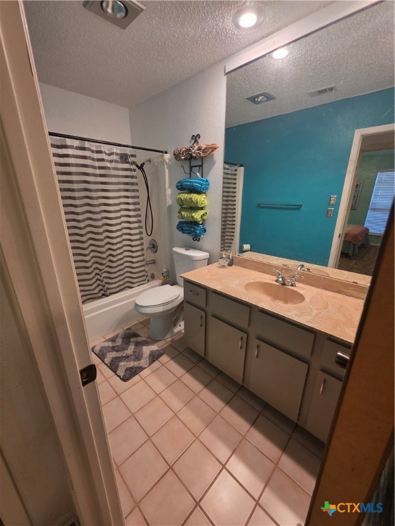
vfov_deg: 106.2
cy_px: 263
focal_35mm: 13
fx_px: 198
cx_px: 198
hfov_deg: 89.9
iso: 160
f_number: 1.9
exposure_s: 1/60
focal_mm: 2.2
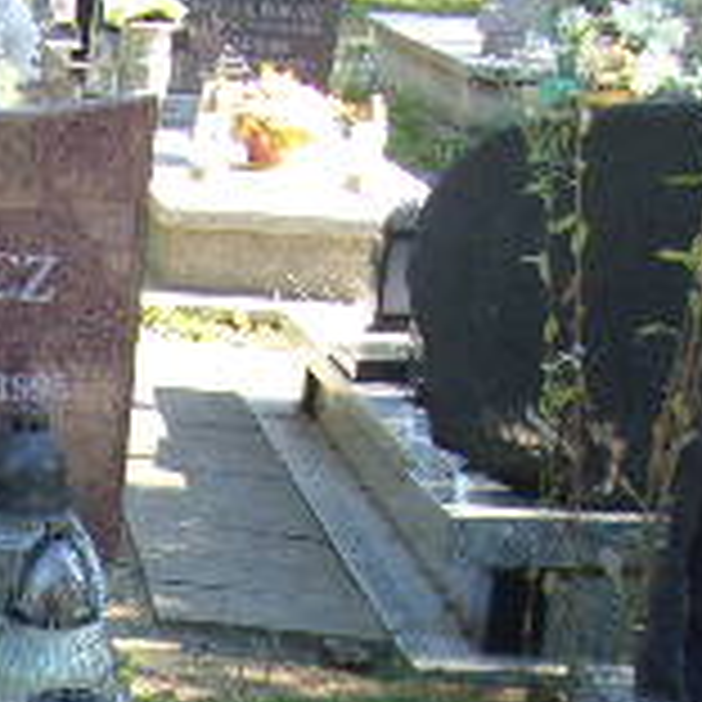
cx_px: -252
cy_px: 918
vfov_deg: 16.7
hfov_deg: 16.6
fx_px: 2248
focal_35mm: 98
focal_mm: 4.9
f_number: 3
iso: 80
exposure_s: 1/90
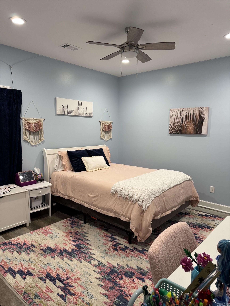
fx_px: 213
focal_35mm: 24
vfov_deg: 71.6
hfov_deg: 56.8
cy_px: 153
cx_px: 115
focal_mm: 6.76
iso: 125
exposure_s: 1/60
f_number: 1.78
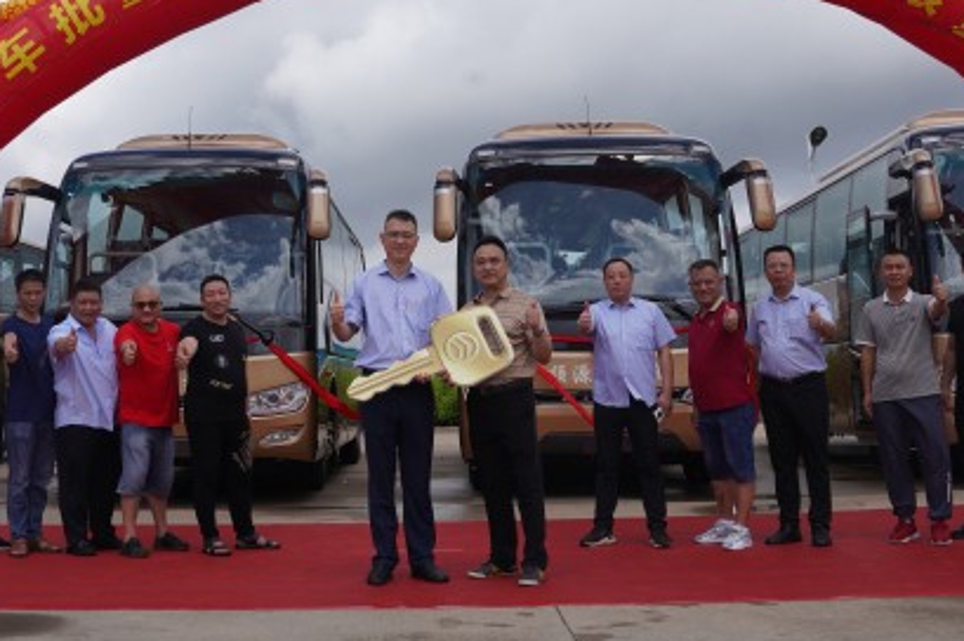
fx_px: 1258
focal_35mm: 47
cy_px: 150
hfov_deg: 41.9
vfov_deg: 28.1
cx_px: 424
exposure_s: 1/800
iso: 320
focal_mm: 24
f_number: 10
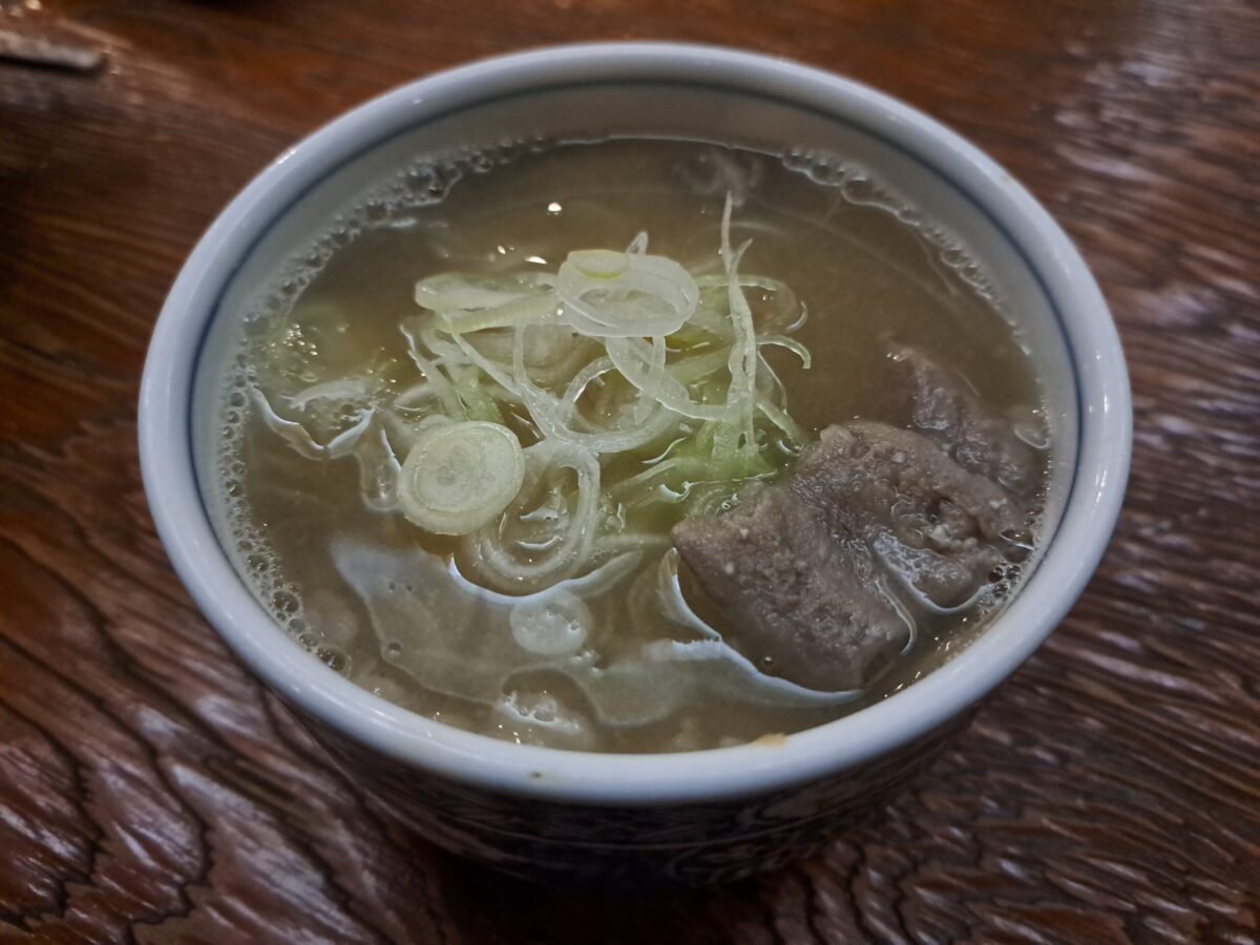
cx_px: 630
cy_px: 472
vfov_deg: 56.8
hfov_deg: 71.6
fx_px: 874
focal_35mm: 24
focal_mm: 5.23
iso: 758
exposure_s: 1/20
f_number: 1.8
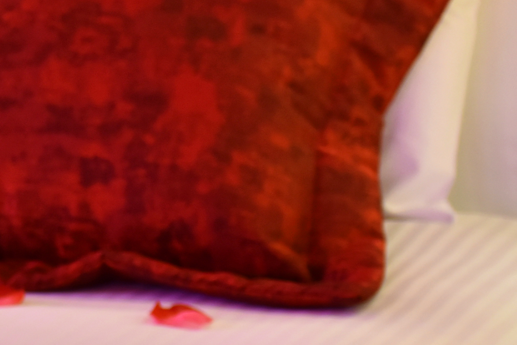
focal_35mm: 311
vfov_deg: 4.4
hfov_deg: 6.4
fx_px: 4468
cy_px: 386
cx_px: -550
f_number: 2.8
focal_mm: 70
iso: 800
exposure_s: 1/80
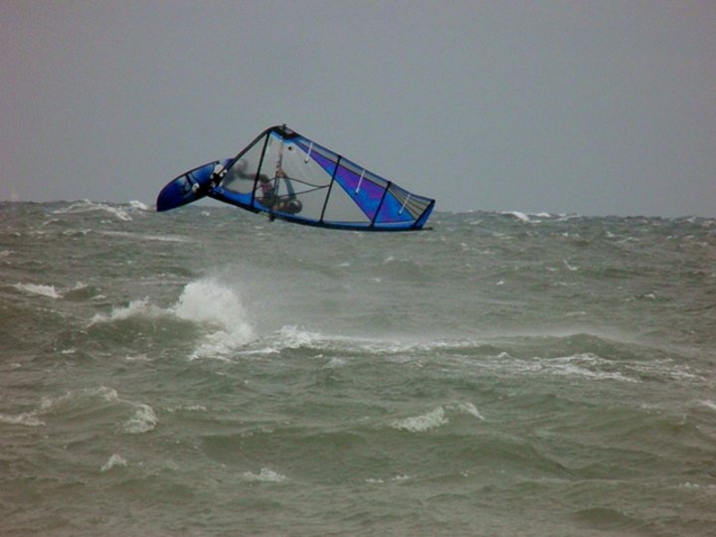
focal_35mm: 840
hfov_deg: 2.4
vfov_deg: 1.8
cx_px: 358
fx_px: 17375
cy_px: 268
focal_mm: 147
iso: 500
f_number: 8
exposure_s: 1/2000
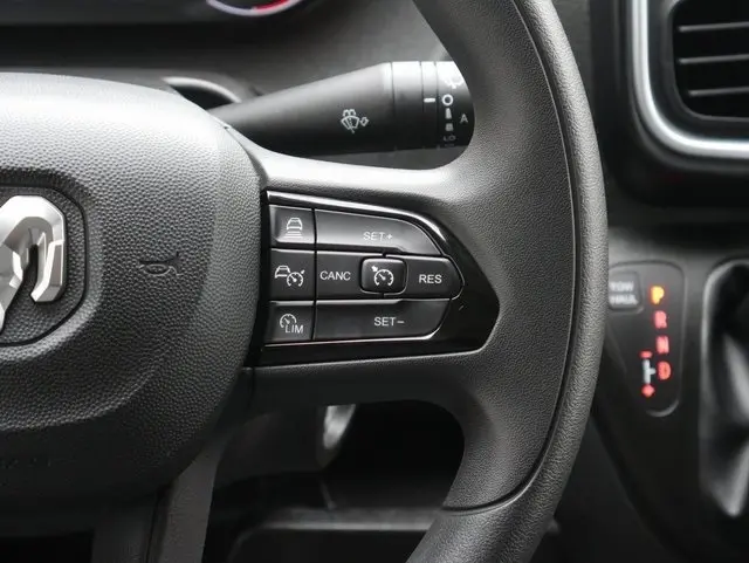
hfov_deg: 23.3
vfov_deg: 17.6
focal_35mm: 84
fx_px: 1819
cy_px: 282
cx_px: 374
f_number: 5.6
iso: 2000
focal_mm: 42
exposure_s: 1/100
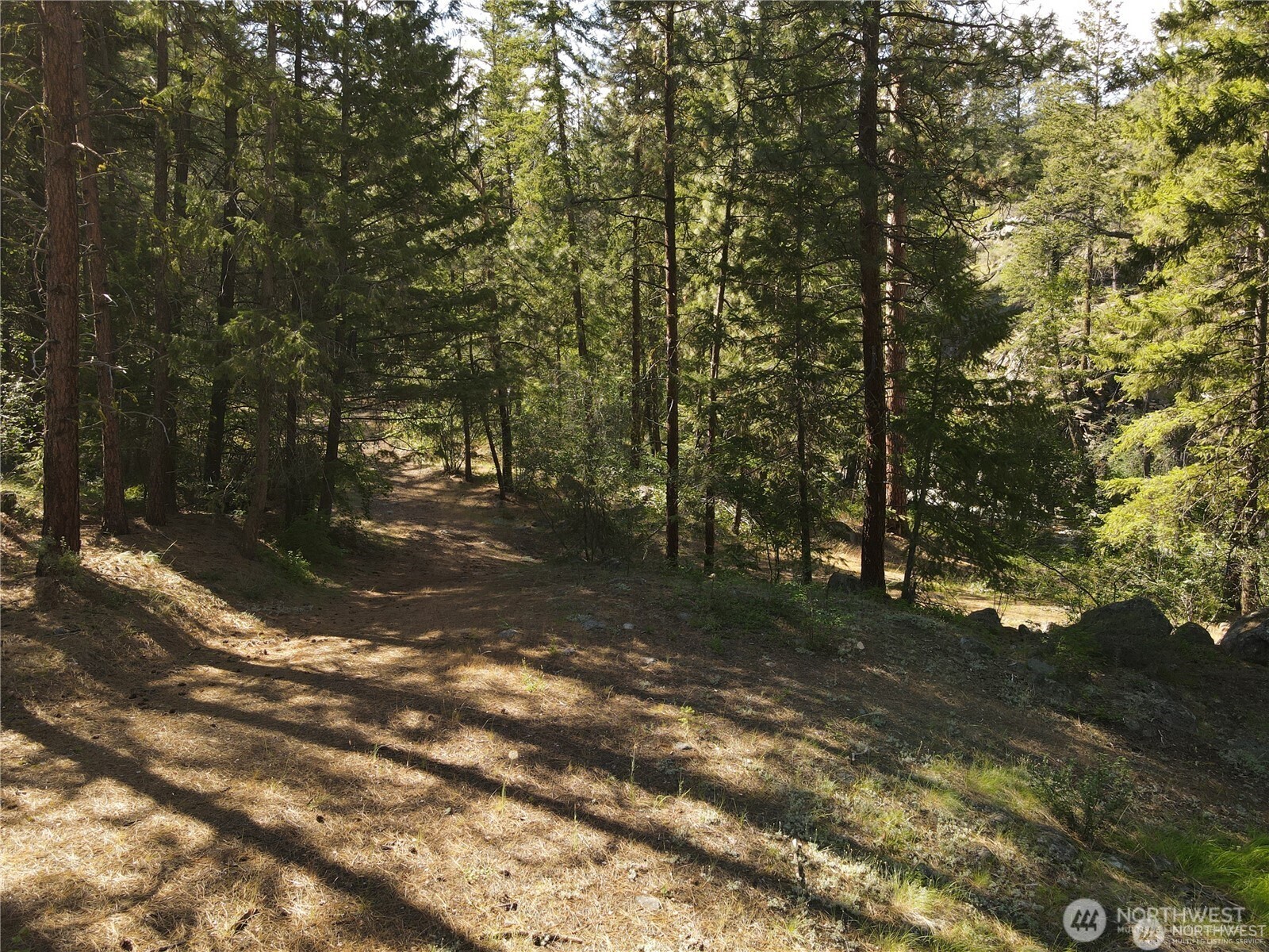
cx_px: 634
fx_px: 880
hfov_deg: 71.6
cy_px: 476
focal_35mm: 24
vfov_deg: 56.8
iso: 100
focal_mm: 4.5
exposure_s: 1/125
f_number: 2.8
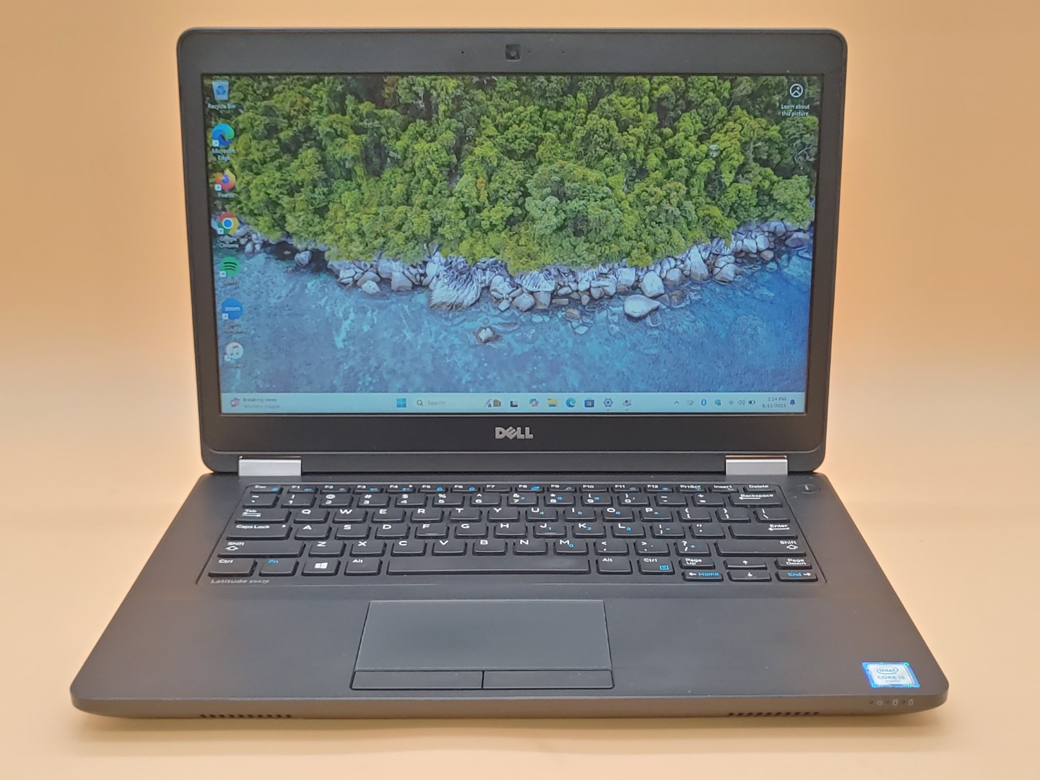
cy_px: 390
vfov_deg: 35.1
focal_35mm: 41
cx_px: 520
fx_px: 1232
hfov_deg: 45.8
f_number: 1.8
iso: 50
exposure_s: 1/60
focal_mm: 4.36
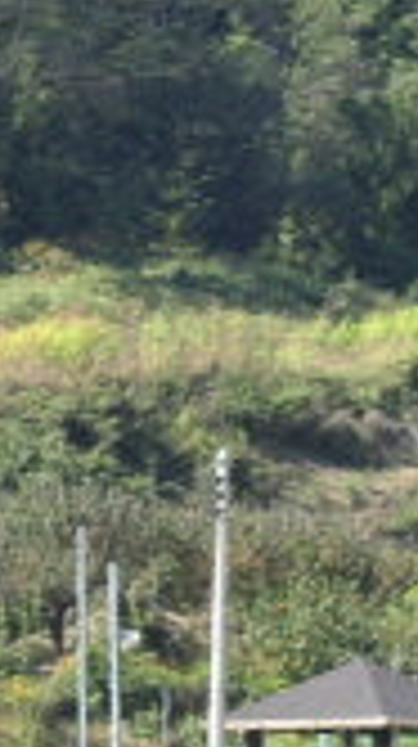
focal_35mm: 752
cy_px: 713
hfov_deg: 1.6
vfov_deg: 2.9
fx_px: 14863
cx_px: 1097
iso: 200
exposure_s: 1/160
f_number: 11
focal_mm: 170
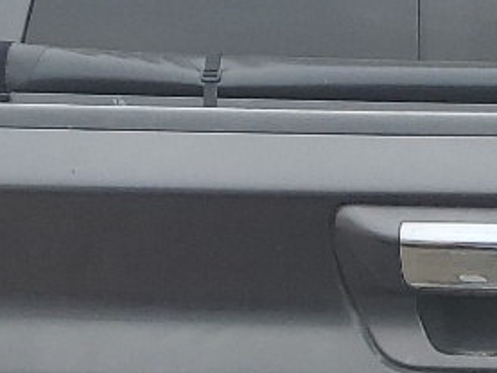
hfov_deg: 12.9
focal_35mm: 150
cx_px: 526
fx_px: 2155
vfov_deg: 9.5
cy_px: 624
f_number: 1.5
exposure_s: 1/833
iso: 50
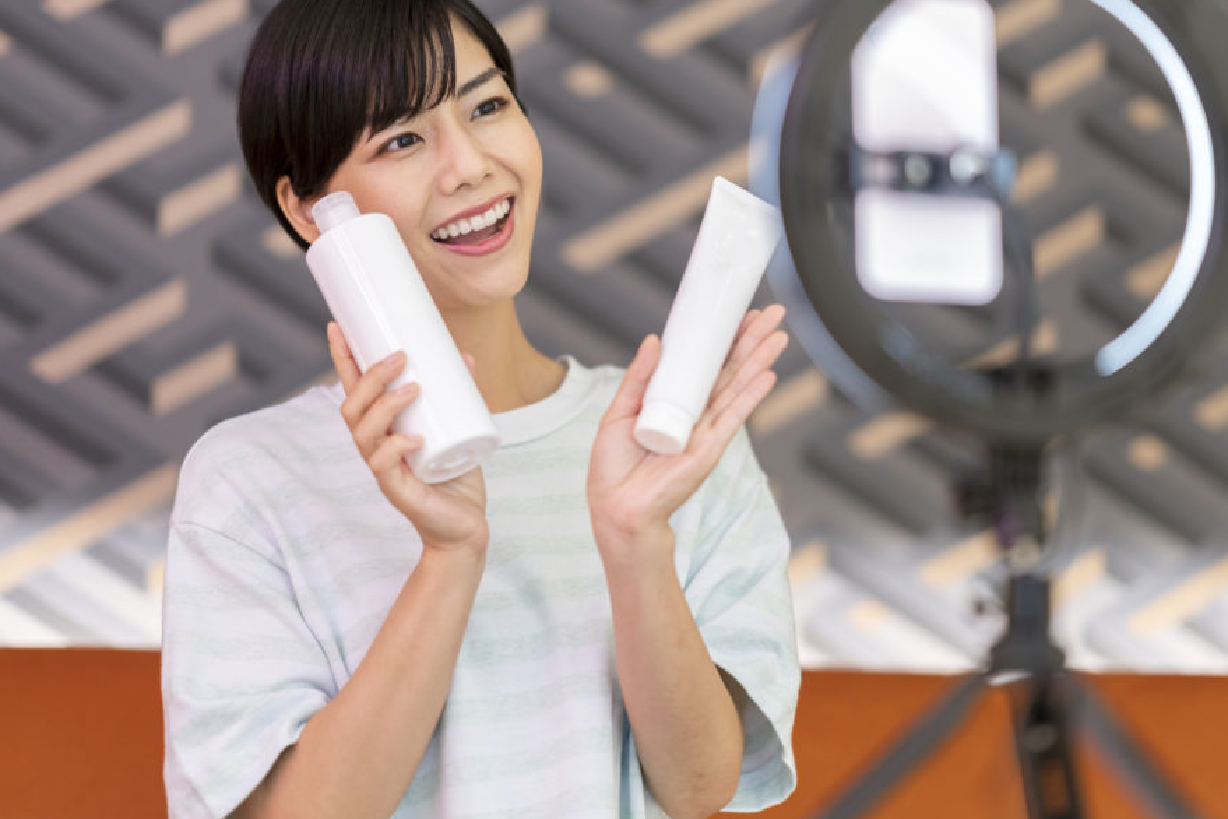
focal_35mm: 99
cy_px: 347
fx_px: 3377
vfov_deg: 13.8
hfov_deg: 20.6
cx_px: 655
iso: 800
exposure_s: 1/160
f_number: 1.4
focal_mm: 85
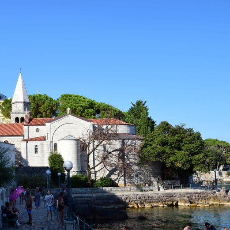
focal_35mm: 47
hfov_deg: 35.9
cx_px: 90
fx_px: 353
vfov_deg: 36.1
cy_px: 114
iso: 400
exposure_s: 1/200
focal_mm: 24
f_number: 10
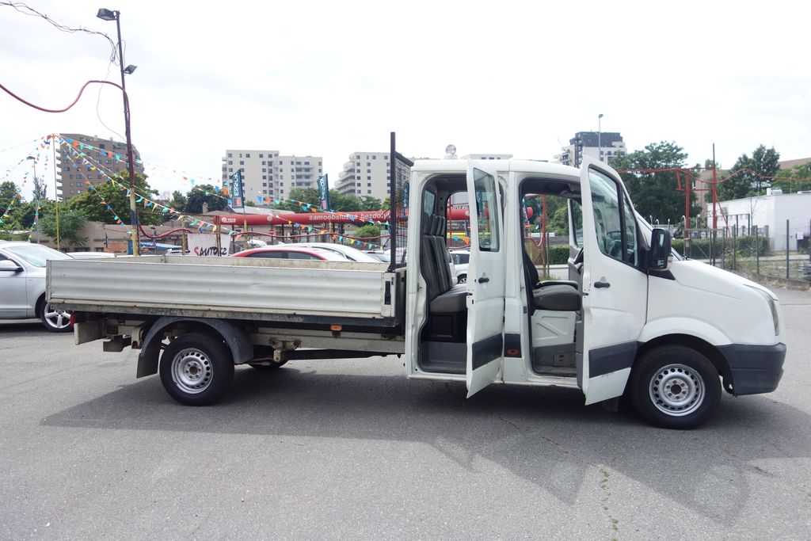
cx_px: 406
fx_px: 631
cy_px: 270
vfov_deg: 46.4
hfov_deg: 65.5
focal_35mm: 28
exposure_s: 1/2000
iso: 125
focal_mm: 10.4
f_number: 2
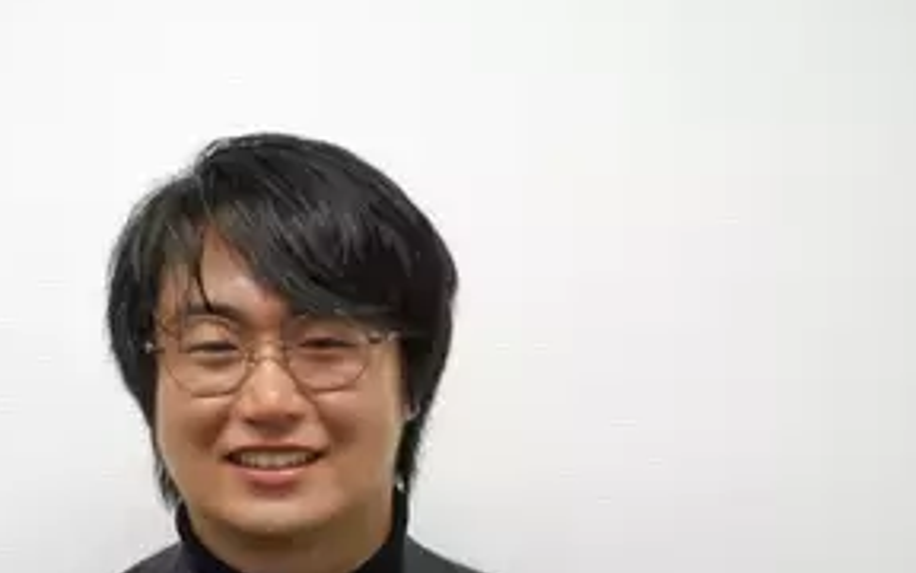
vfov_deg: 15.5
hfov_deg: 24.8
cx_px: 305
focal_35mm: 83
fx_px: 2072
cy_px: 560
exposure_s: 1/30
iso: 200
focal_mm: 26
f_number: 4
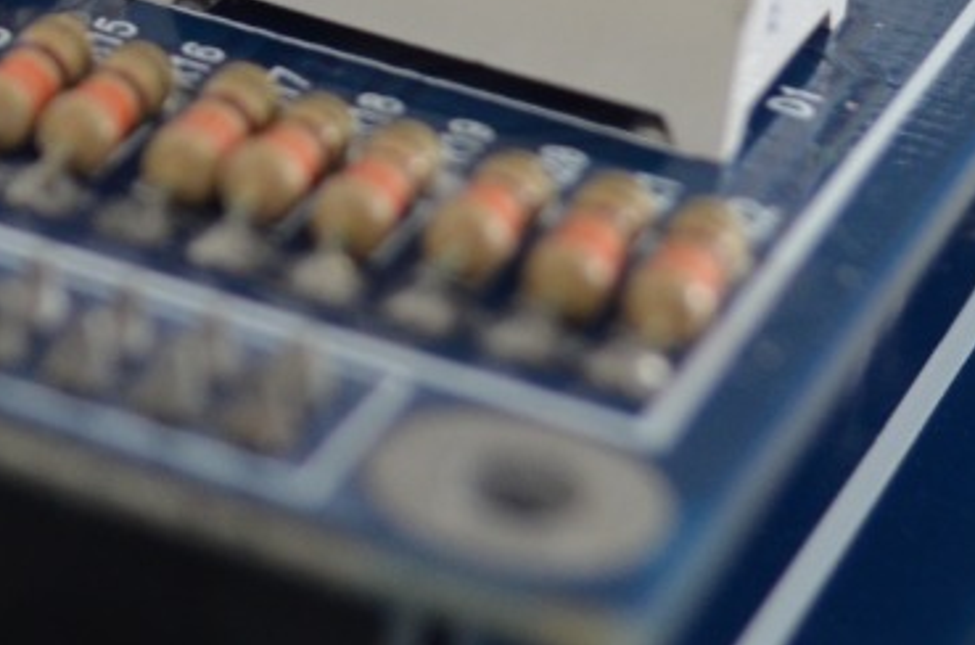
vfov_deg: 6.8
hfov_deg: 10.1
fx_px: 5376
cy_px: -291
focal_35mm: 199
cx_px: -307
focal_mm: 30
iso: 400
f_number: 4.5
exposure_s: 1/60
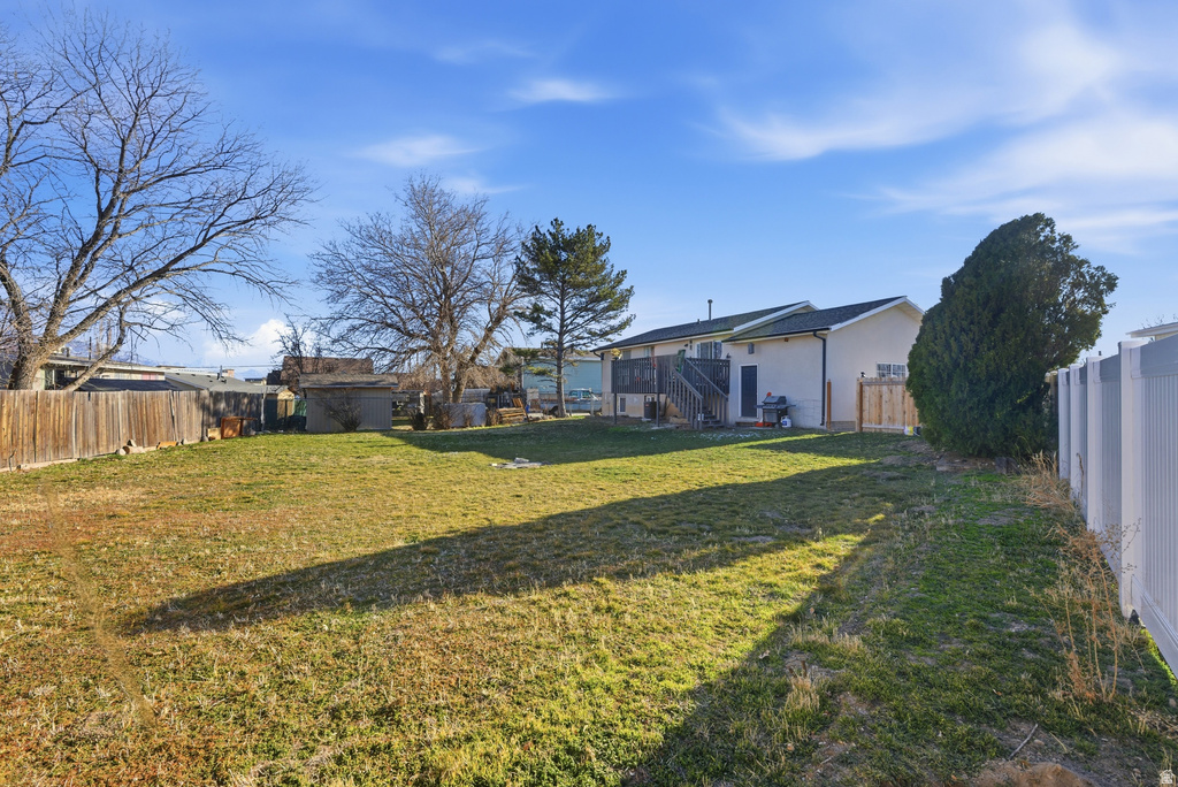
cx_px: 589
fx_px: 524
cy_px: 394
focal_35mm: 16
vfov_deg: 73.8
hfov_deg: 96.7
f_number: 10
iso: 100
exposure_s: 1/400
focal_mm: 16
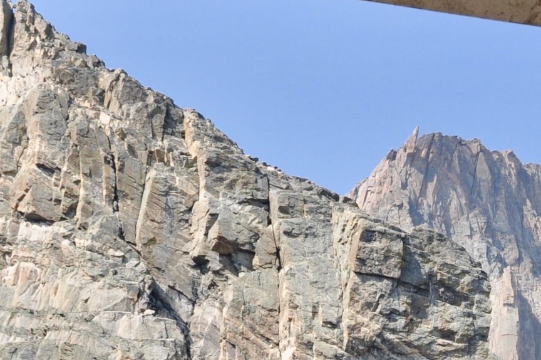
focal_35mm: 134
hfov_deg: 15.0
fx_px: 2011
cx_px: 566
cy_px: 424
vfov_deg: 10.1
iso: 200
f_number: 10
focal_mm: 24
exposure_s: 1/200
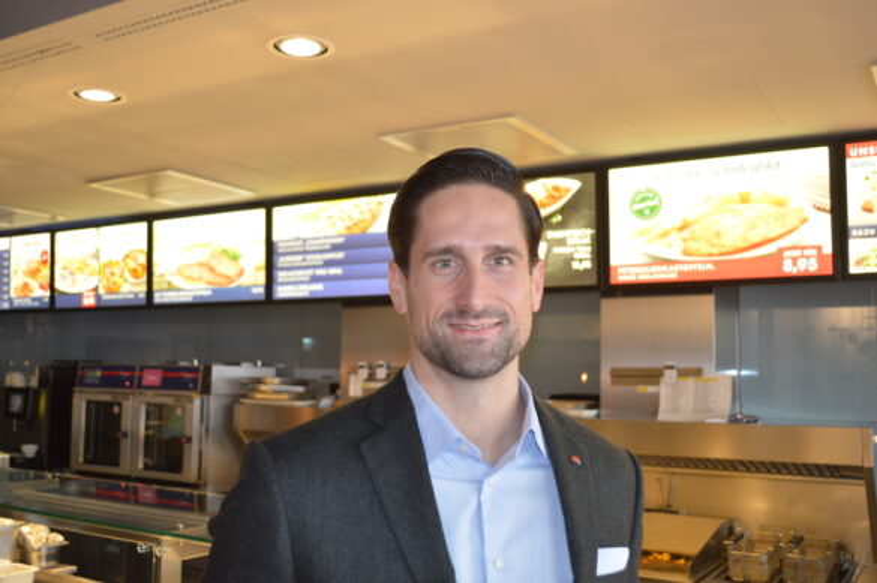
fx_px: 876
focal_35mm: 36
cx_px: 438
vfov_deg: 36.8
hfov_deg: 53.2
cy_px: 292
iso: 560
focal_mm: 24
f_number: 4
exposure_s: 1/60
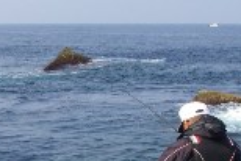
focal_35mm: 126
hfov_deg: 16.0
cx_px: 17
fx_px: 844
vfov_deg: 10.9
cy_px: 135
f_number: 6.6
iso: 64
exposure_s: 1/160
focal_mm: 6.3
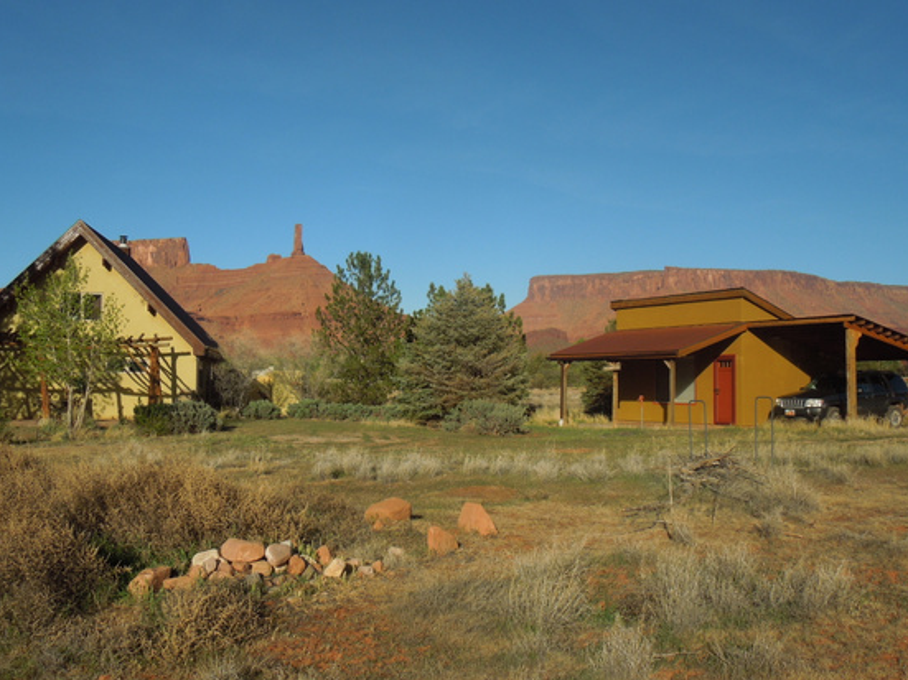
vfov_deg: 39.6
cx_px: 455
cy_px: 342
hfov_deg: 51.4
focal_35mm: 36
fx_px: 944
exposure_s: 1/500
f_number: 7.2
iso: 100
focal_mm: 5.6
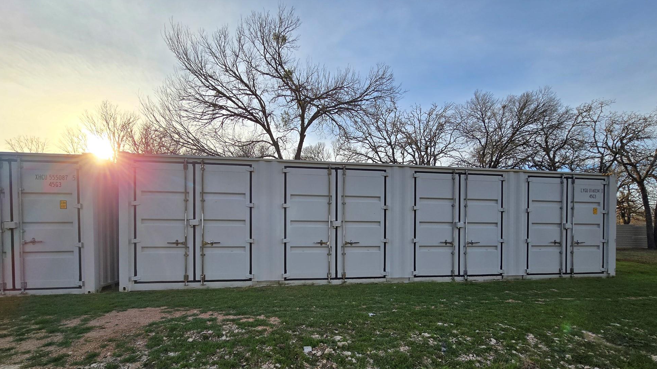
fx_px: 261
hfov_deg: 103.0
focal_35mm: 15
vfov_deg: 68.9
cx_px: 334
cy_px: 241
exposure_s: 1/1484
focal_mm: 2.2
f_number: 2.2
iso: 50
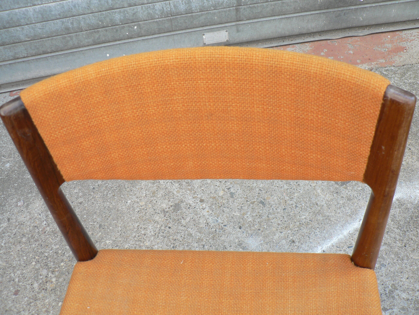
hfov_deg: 51.4
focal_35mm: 36
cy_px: 158
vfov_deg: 39.7
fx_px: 436
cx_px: 210
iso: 80
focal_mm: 6
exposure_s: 1/100
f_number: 2.8
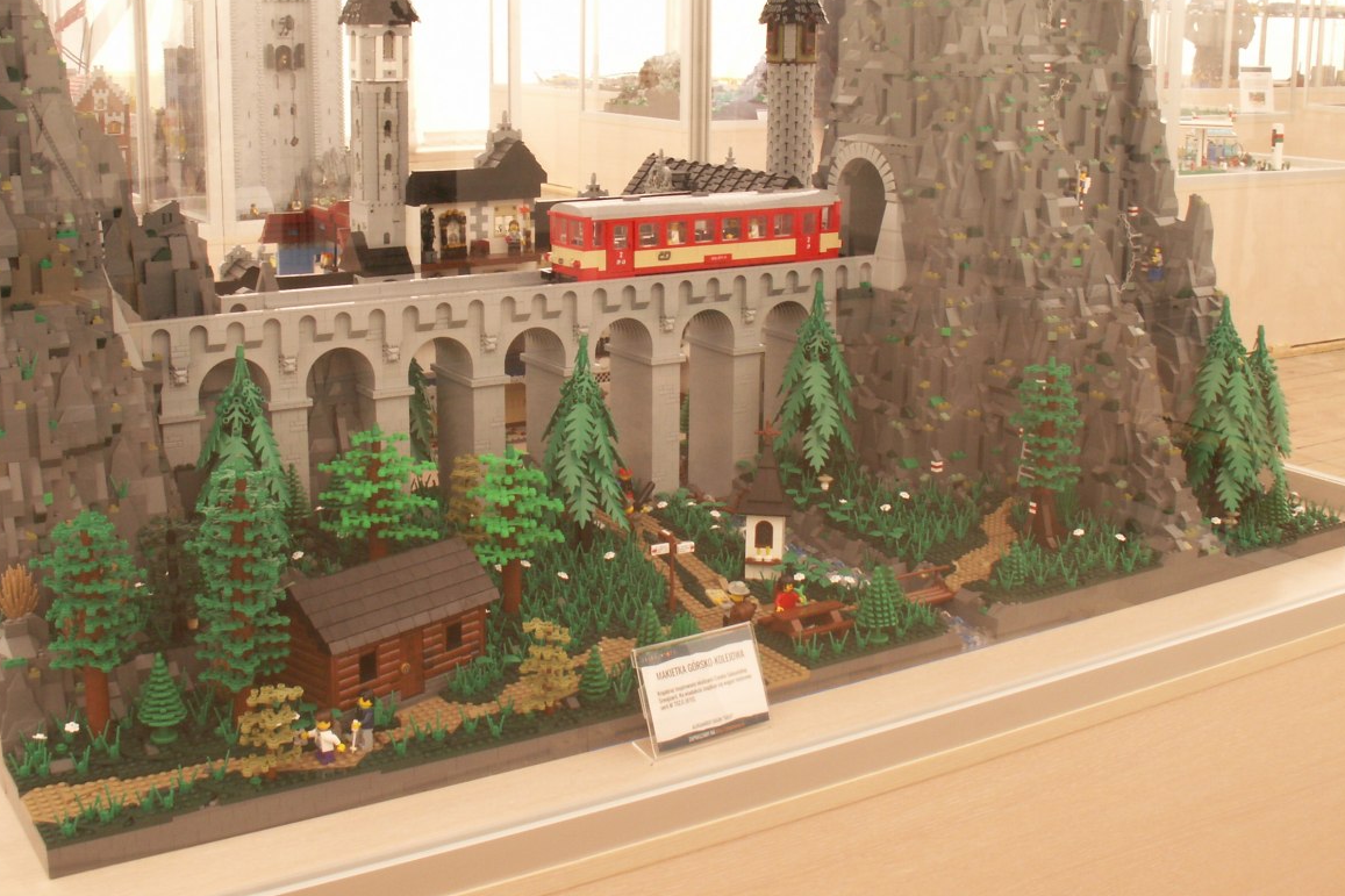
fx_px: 1606
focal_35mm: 43
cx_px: 609
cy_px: 320
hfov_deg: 45.4
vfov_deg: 31.0
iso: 64
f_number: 8
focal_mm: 5.86
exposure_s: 1/5
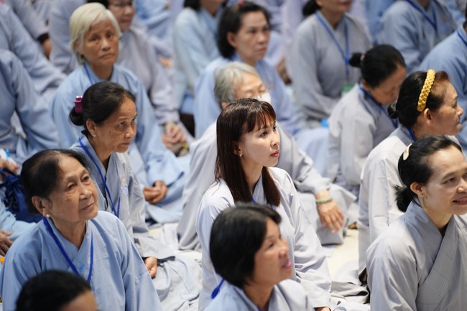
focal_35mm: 150
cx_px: 234
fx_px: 1945
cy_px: 156
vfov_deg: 9.1
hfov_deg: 13.7
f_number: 2.8
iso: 1250
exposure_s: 1/100
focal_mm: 150
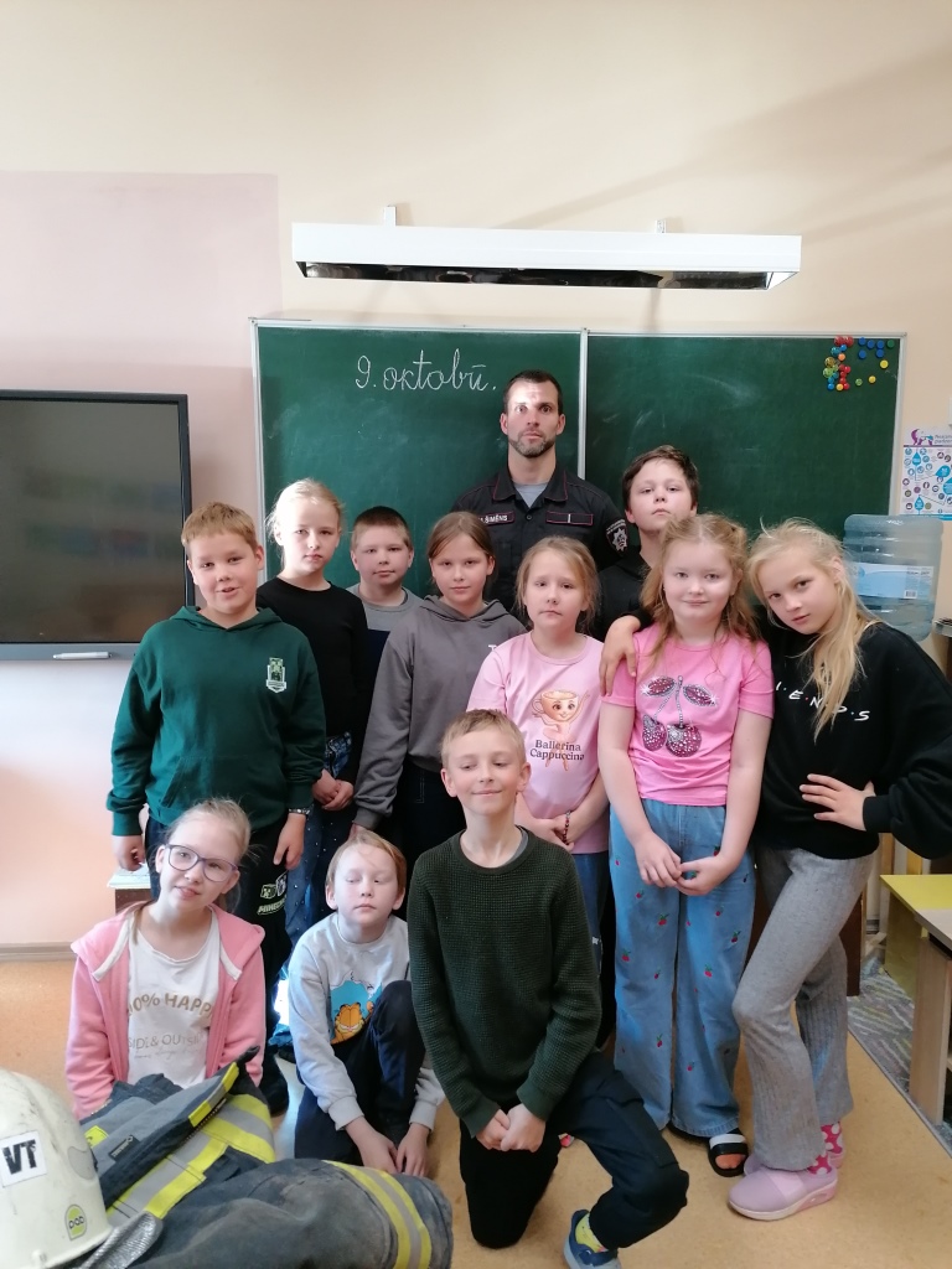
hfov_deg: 51.4
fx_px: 990
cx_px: 476
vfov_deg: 65.3
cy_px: 634
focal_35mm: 27
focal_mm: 4.75
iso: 200
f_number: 1.8
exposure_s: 1/33.3
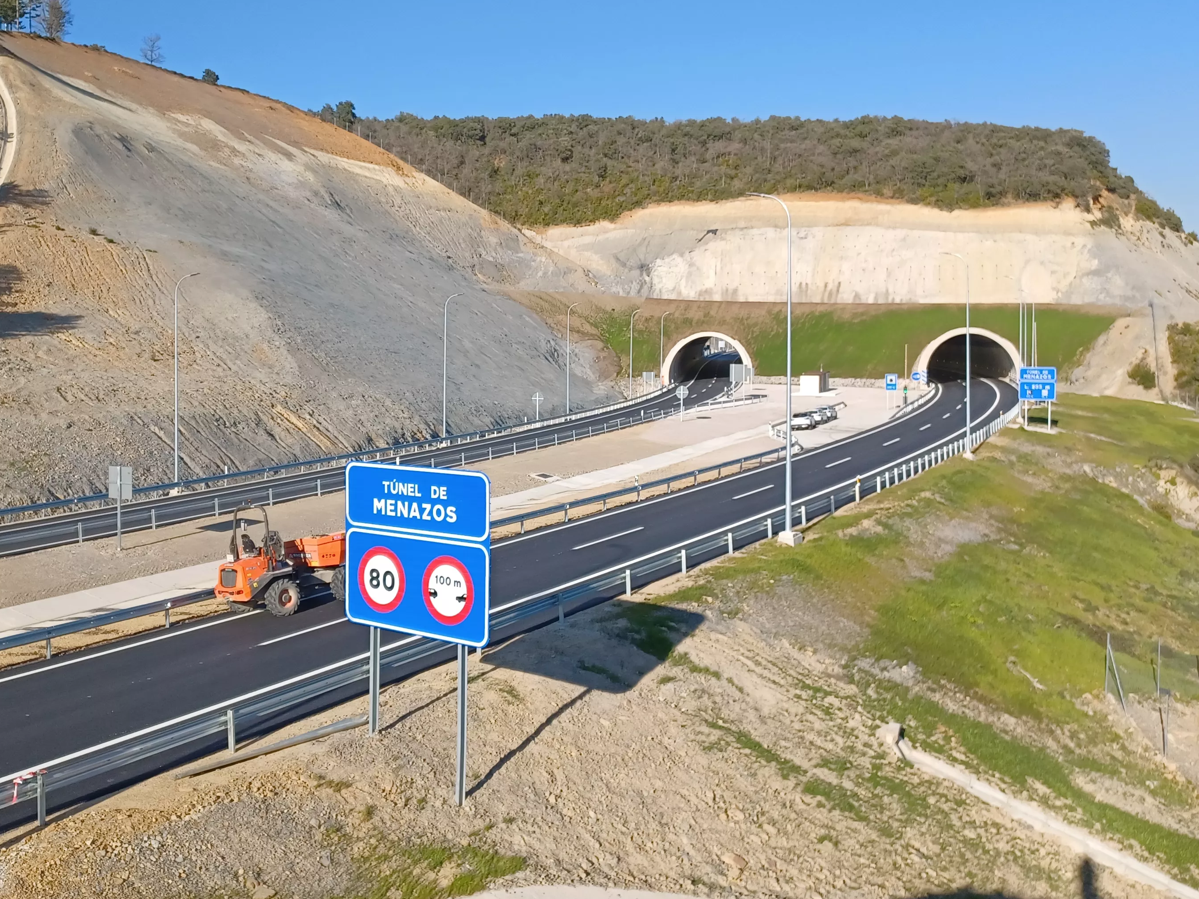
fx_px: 1282
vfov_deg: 38.6
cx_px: 506
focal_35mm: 37
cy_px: 392
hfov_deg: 49.9
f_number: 1.8
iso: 32
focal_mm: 4.6
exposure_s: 1/388
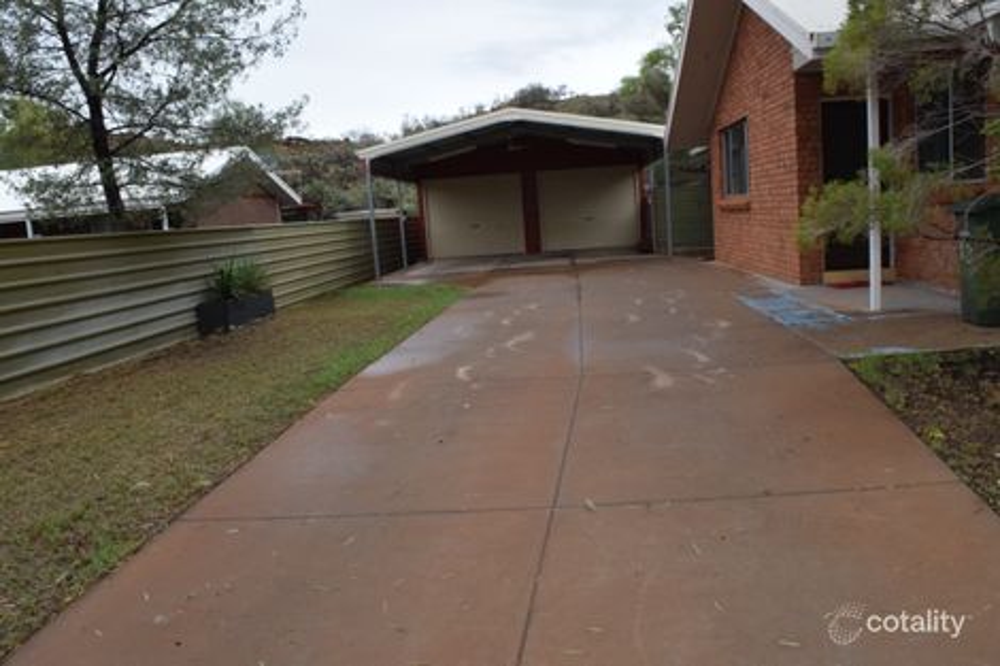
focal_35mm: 27
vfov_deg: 47.9
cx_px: 500
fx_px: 750
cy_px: 333
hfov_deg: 67.4
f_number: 22
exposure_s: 1/200
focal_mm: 18
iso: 1600
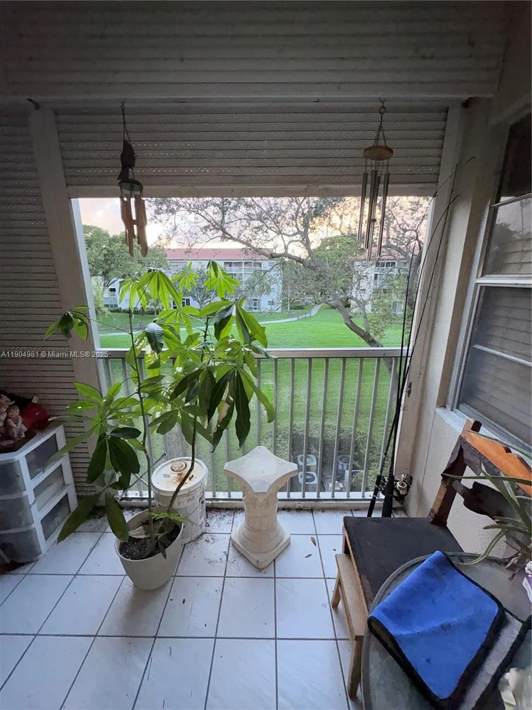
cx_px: 266
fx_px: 287
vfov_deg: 102.1
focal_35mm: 14
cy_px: 355
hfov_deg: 85.7
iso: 50
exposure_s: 1/122
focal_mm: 2.22
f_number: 2.2
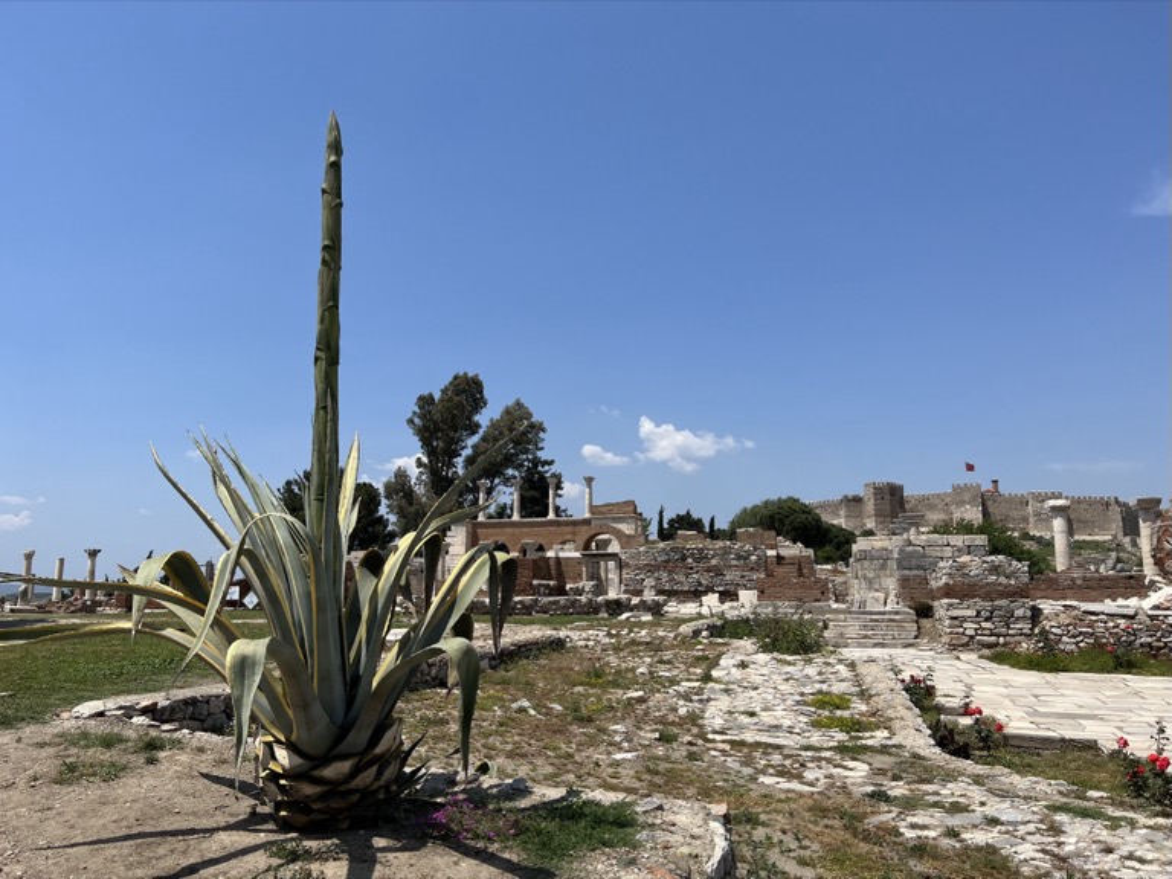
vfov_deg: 53.1
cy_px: 440
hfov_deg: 67.3
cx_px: 586
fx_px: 880
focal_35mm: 26
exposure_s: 1/6993
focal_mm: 5.7
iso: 50
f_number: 1.5
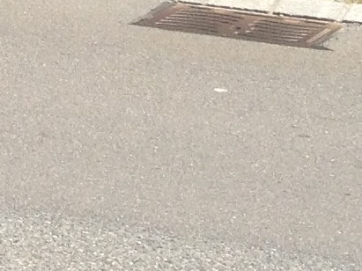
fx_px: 2906
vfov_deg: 5.0
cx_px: -464
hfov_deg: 6.8
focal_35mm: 278
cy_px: -616
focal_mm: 4.28
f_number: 2.4
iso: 50
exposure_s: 1/1314
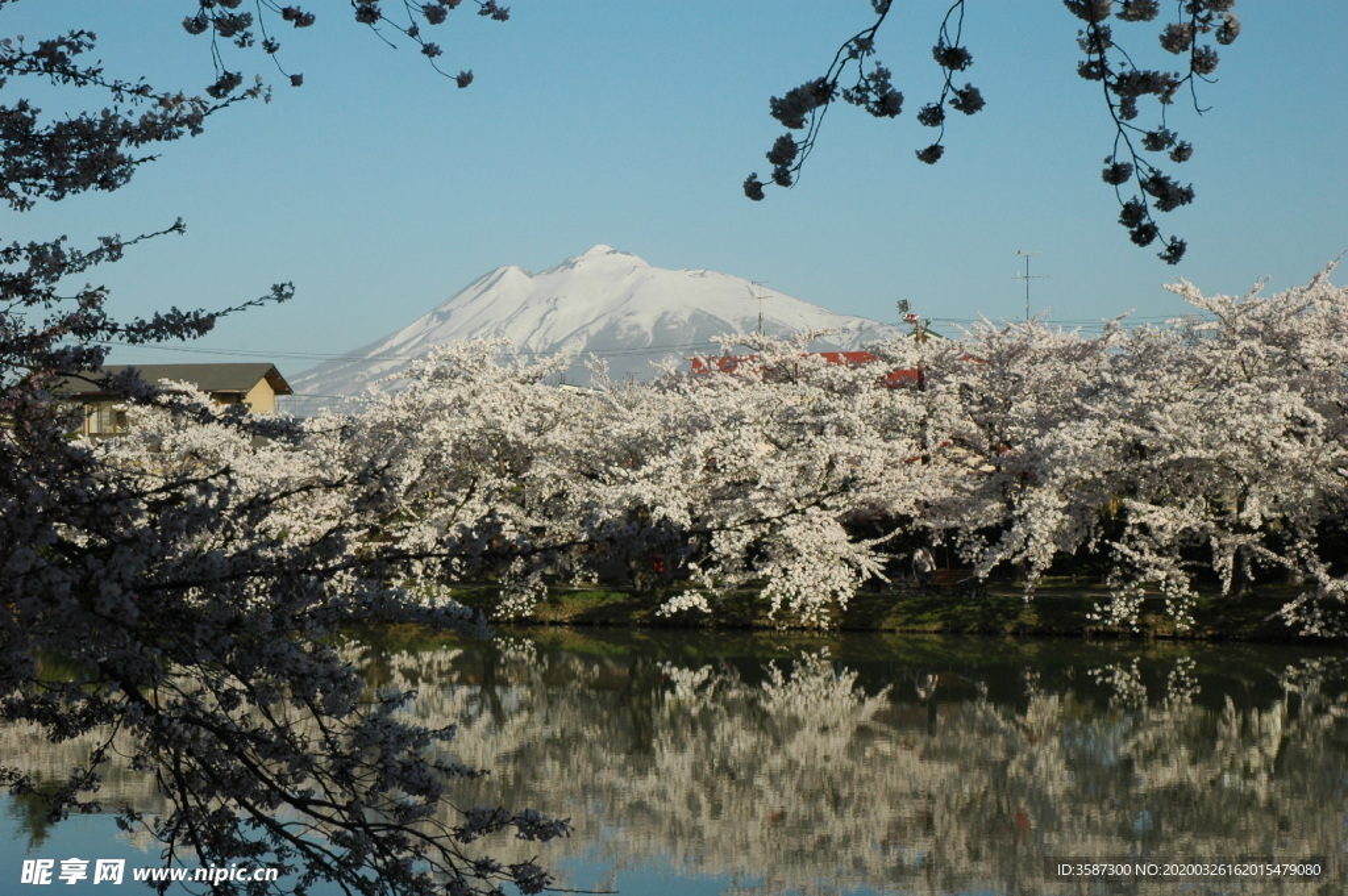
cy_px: 448
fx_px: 2469
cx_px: 674
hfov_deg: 30.5
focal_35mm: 66
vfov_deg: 20.6
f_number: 11
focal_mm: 44
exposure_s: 1/500
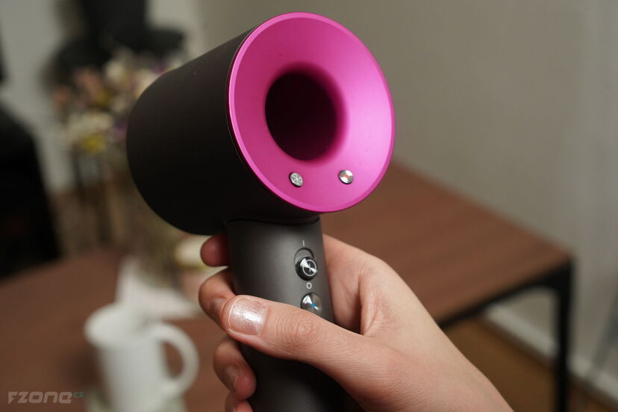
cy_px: 206
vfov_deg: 21.9
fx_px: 1064
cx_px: 309
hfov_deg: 32.4
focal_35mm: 62
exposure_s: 1/200
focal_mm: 62
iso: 2500
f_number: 7.1
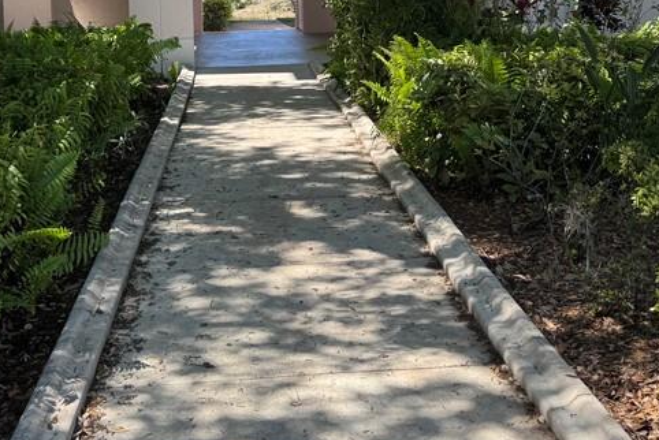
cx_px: 336
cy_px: 16
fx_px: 971
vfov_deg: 24.6
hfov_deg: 37.5
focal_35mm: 53
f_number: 1.78
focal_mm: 6.76
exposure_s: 1/1261
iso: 80
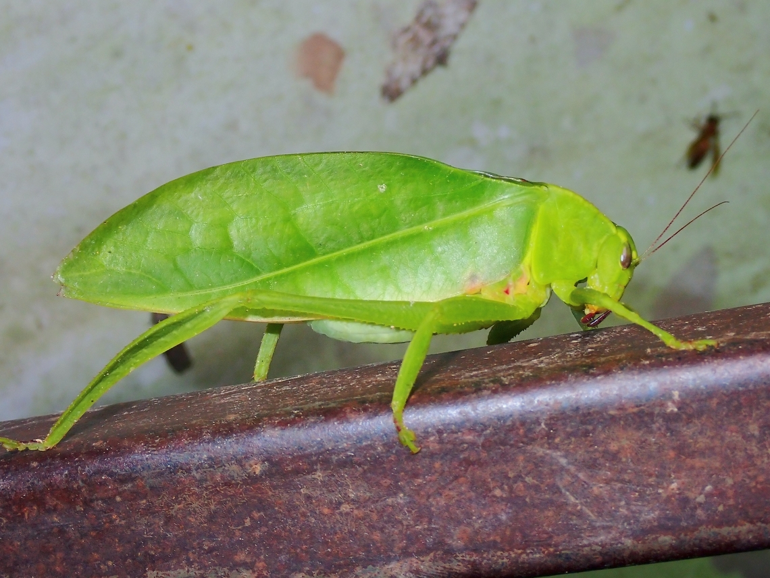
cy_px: 289
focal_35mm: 58
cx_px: 385
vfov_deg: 25.2
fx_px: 1290
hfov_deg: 33.2
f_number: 5
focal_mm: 10.35
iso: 200
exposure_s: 1/125
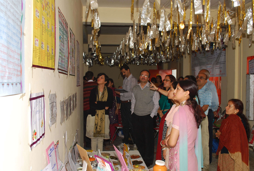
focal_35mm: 36
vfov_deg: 37.0
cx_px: 127
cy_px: 86
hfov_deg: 53.0
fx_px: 255
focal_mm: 24
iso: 200
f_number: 5
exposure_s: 1/125
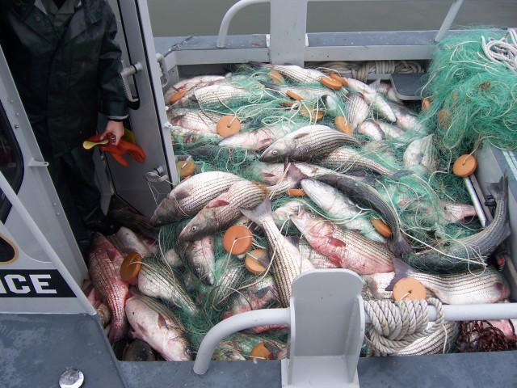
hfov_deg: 51.4
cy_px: 194
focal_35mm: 36
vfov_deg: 39.7
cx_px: 258
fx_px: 538
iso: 80
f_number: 2.8
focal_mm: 6.2
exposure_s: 1/200
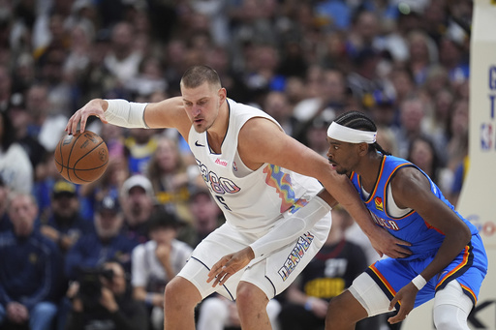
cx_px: 248
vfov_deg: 3.4
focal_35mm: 400
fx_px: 5509
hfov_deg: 5.2
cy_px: 165
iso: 5000
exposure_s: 1/2000
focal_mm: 400
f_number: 3.2
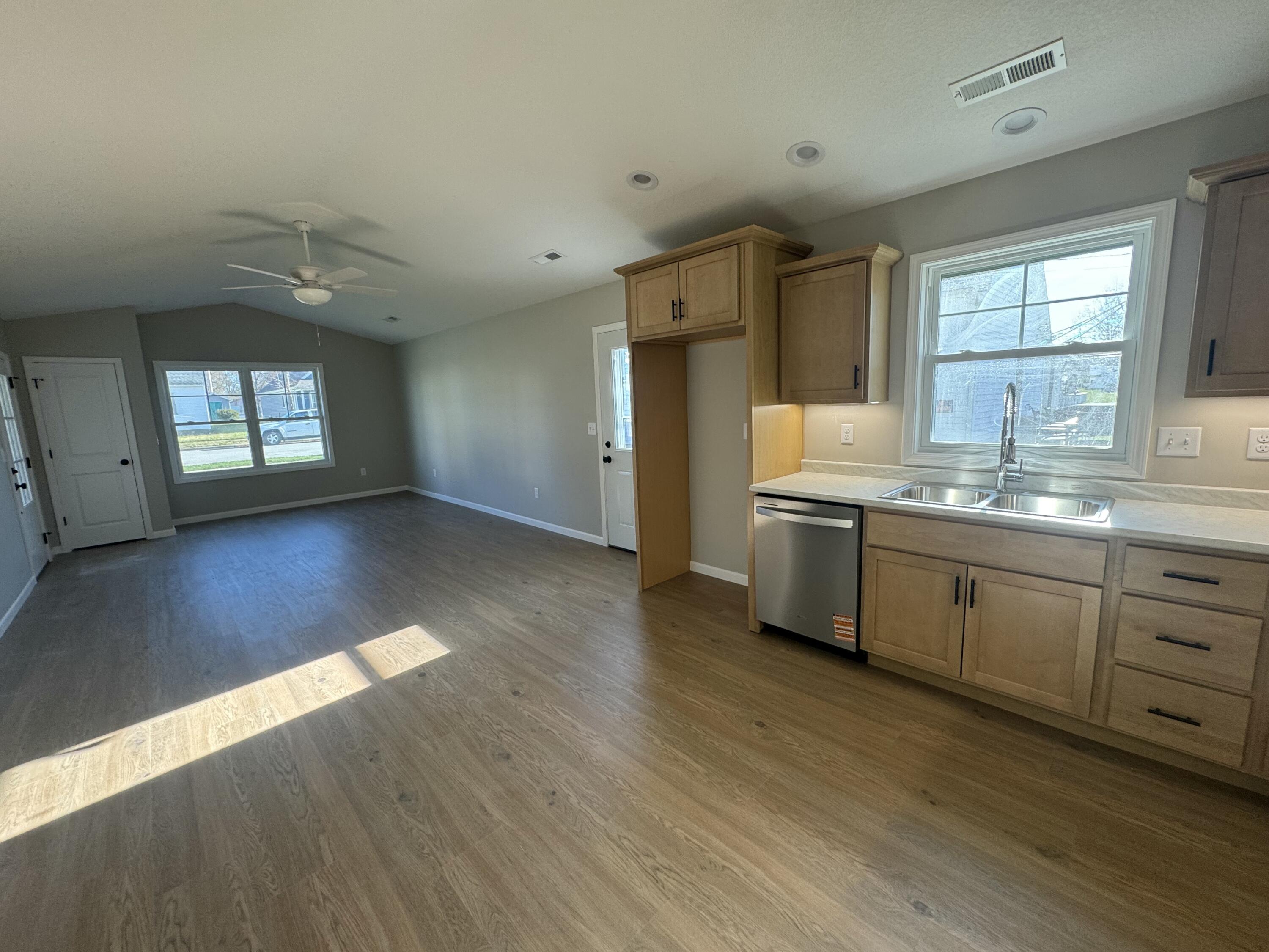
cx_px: 634
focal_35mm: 14
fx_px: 513
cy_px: 476
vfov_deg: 85.7
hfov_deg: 102.1
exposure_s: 1/120
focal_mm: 2.22
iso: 125
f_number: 2.2
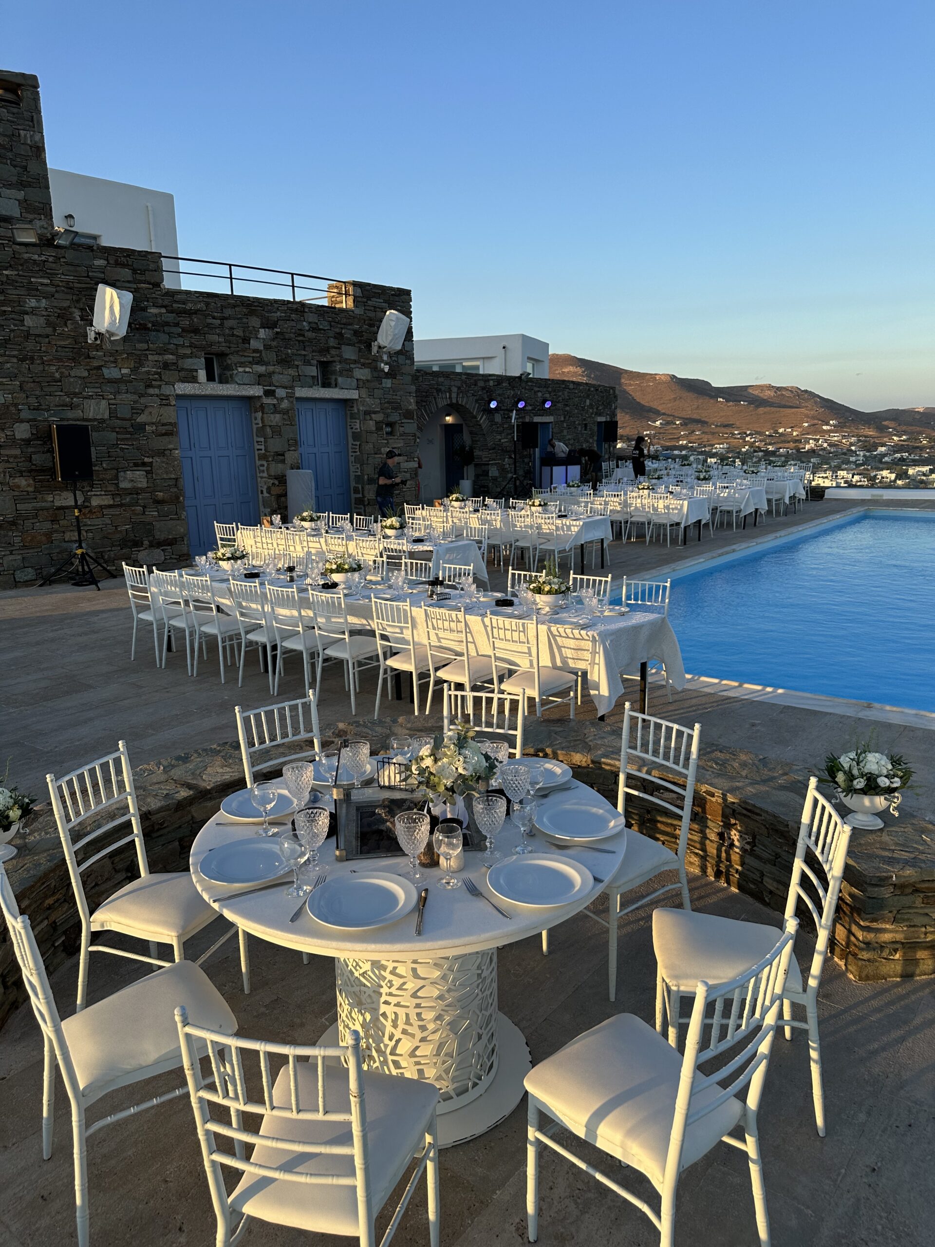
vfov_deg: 71.6
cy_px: 624
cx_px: 468
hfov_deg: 56.8
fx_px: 864
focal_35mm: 24
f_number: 1.78
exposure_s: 1/1433
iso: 80
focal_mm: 6.86
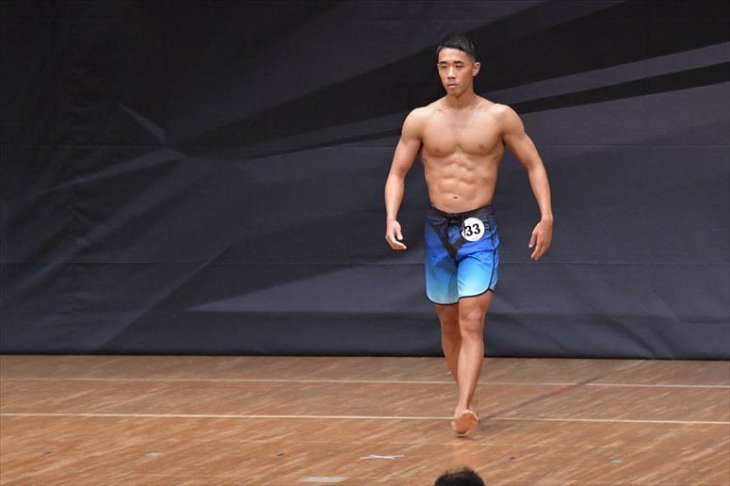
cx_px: 365
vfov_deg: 4.8
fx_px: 5776
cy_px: 243
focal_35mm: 285
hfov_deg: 7.2
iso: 6400
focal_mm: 190
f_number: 5.6
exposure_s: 1/400
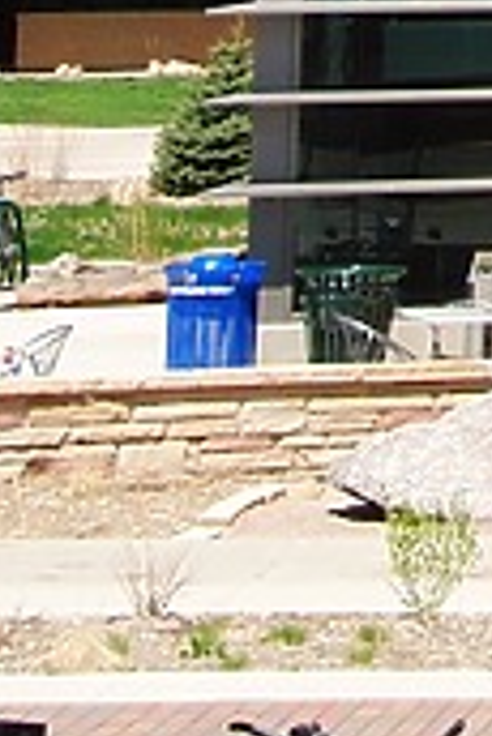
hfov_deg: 4.5
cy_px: -1095
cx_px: 1185
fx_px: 6117
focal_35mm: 299
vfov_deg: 6.5
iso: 180
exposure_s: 1/250
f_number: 10
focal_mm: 38
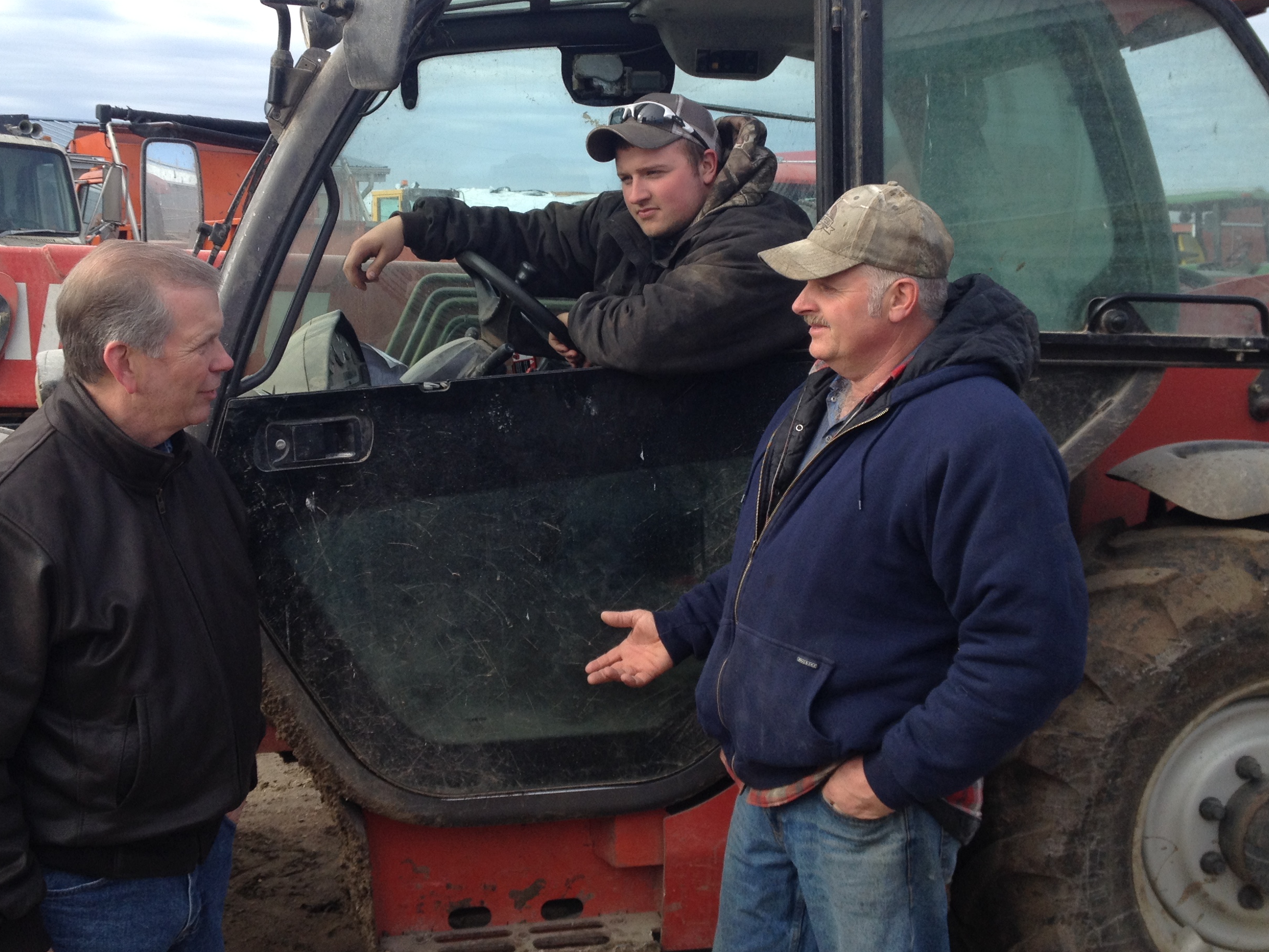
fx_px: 1723
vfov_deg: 30.8
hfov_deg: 40.4
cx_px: 553
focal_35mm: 47
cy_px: 379
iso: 50
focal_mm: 4.28
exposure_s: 1/552
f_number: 2.4
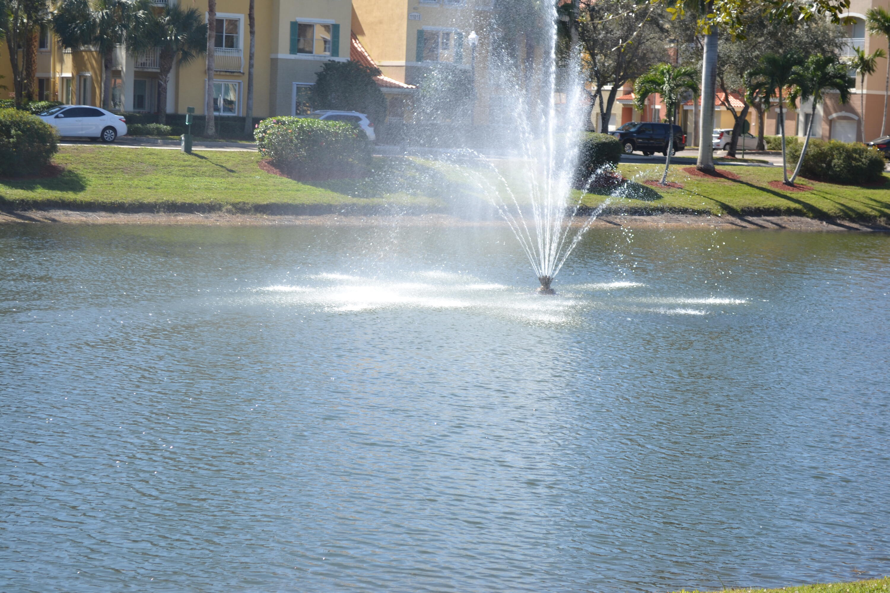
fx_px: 2039
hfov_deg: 24.6
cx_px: 445
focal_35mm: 82
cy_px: 296
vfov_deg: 16.6
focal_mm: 55
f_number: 7.1
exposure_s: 1/200
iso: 100
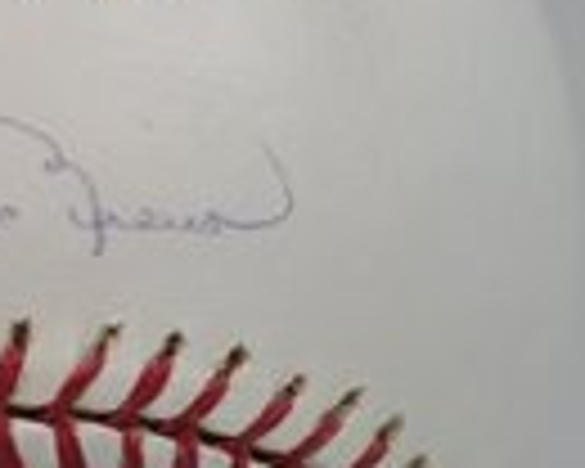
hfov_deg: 6.2
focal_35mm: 309
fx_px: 5350
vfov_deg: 5.0
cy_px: 457
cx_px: -9
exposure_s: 1/60
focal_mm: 40
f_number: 4
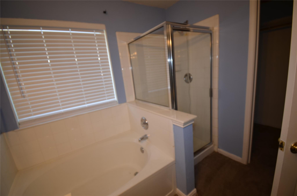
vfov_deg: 77.1
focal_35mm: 15
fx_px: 123
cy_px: 98
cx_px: 148
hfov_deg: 100.5
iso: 220
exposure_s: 1/60
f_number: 4.5
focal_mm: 10
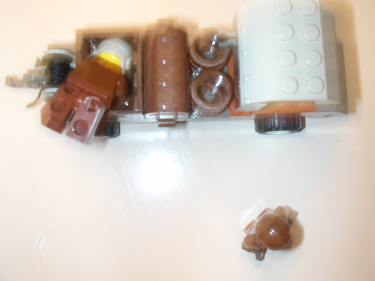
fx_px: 401
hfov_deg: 50.1
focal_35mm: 37
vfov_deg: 38.7
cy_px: 140
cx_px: 188
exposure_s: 1/1.4
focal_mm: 5.6
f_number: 4.5
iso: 200
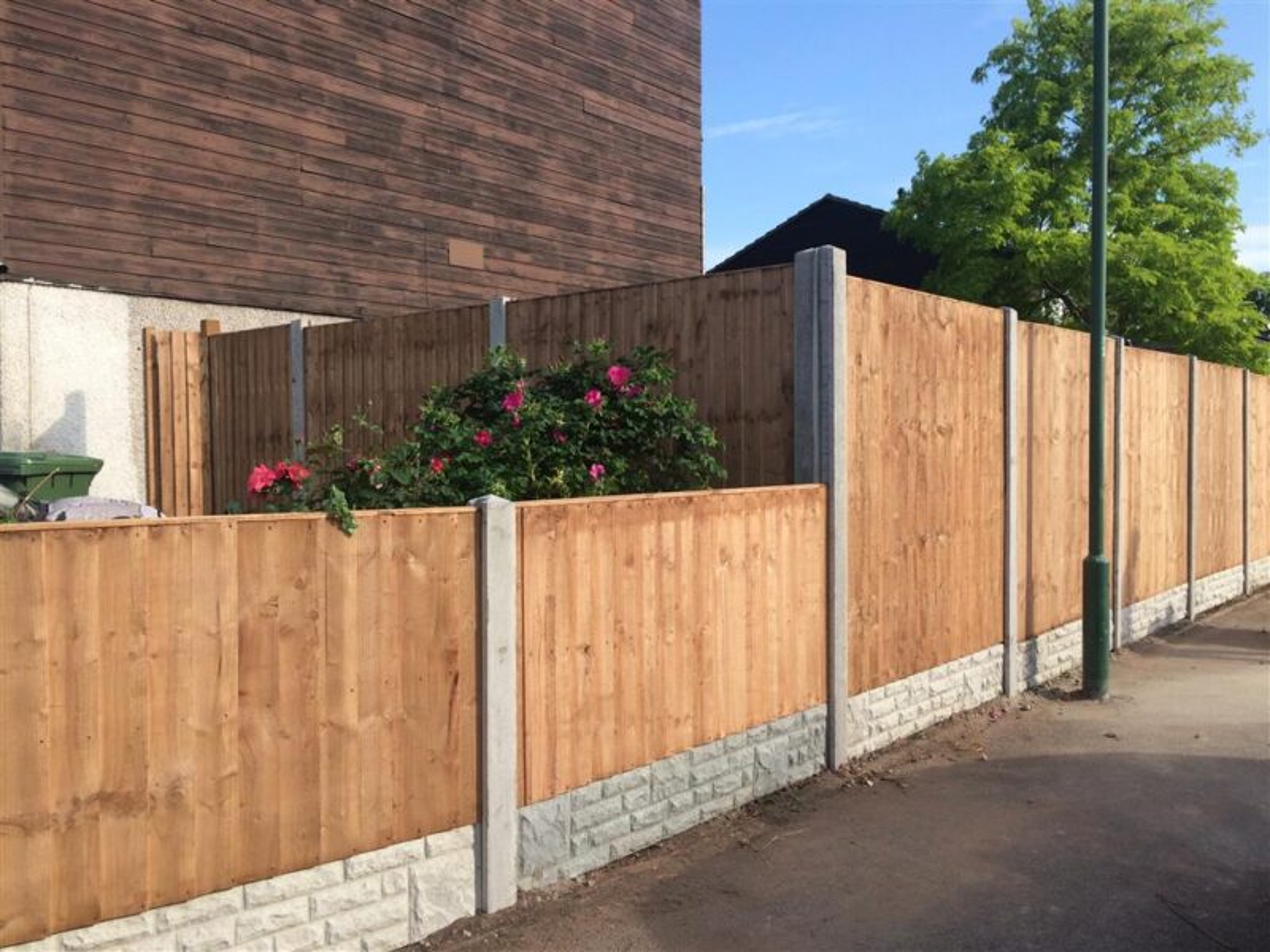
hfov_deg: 61.7
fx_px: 1064
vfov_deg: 48.2
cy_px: 476
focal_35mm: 29
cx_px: 635
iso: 32
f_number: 2.2
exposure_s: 1/1109
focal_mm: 4.15
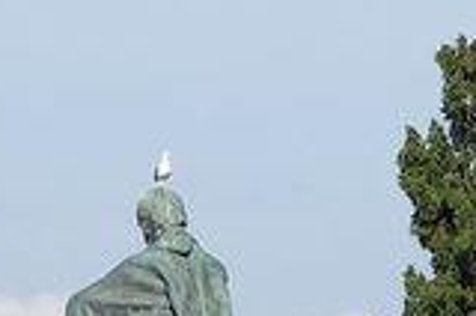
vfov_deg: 1.8
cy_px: 274
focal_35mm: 761
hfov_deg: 2.7
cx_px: 137
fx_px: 10040
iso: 200
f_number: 11
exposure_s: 1/250
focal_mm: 135
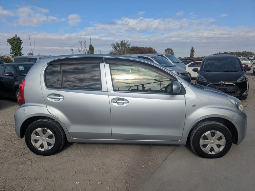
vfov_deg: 54.9
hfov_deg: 69.4
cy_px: 96
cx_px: 128
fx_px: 184
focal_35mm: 25
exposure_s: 1/5076
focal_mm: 5.43
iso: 47
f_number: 1.89
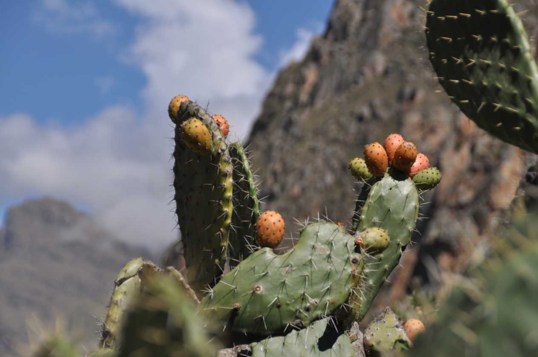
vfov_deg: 7.6
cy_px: 178
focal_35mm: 180
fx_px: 2687
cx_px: 269
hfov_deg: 11.4
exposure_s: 1/1500
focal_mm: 120
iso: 200
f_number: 9.5
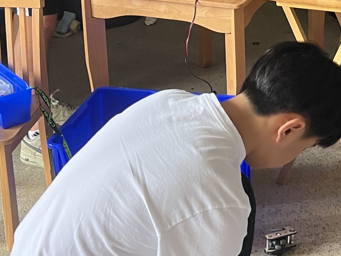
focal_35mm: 86
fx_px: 847
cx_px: 271
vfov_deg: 16.5
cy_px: -39
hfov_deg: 22.5
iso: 125
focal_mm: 5.1
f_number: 1.6
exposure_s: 1/73
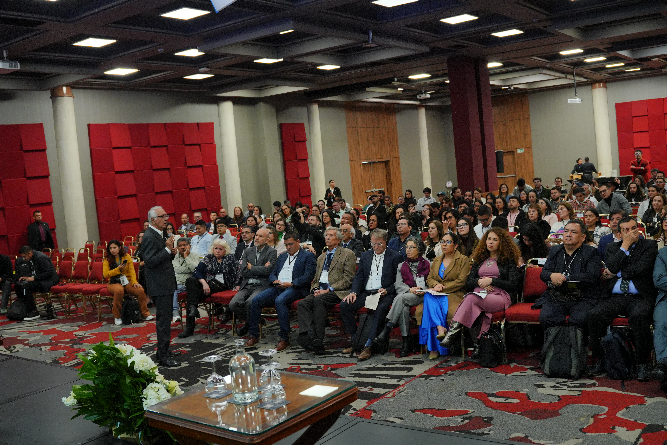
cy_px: 222
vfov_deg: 36.9
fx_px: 667
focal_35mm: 36
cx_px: 334
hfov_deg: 53.1
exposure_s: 1/100
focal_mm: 24
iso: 1000
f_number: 2.8
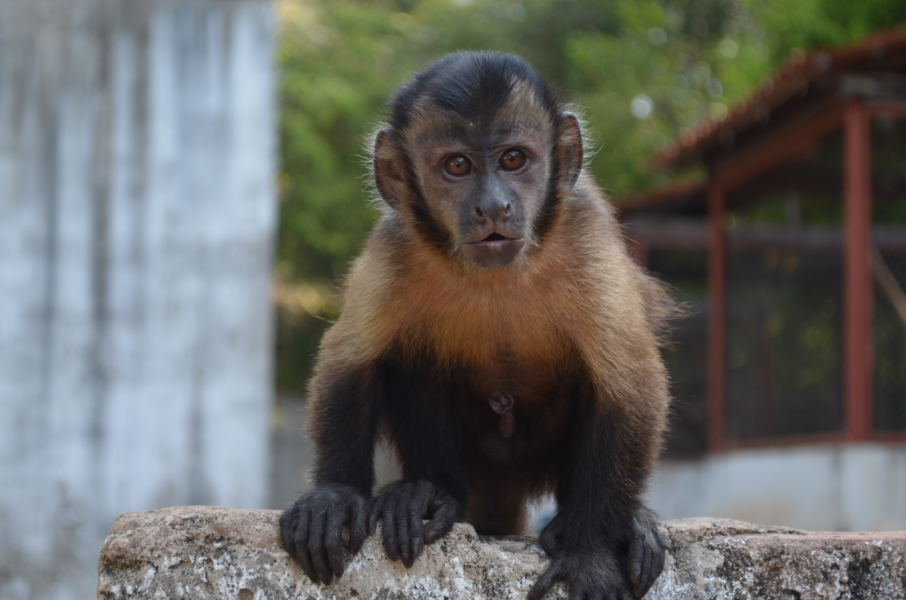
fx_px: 2072
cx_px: 453
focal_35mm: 82
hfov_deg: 24.7
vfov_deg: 16.5
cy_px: 300
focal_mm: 55
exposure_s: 1/125
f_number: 5.6
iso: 200
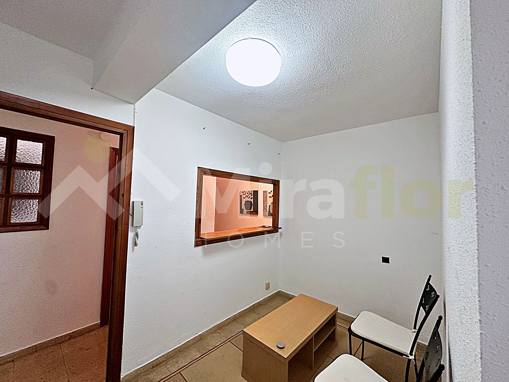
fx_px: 206
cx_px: 254
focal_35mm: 14
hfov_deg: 102.1
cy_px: 191
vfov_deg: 85.7
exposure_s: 1/50
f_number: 2.2
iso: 320
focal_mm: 2.22
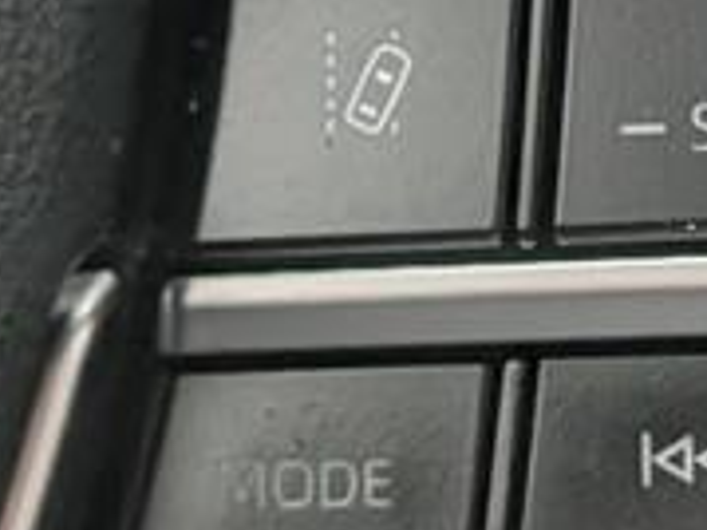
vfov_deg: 8.5
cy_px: 123
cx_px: 695
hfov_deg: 11.2
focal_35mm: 175
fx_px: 3572
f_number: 1.68
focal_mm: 6.9
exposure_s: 1/101
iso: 416
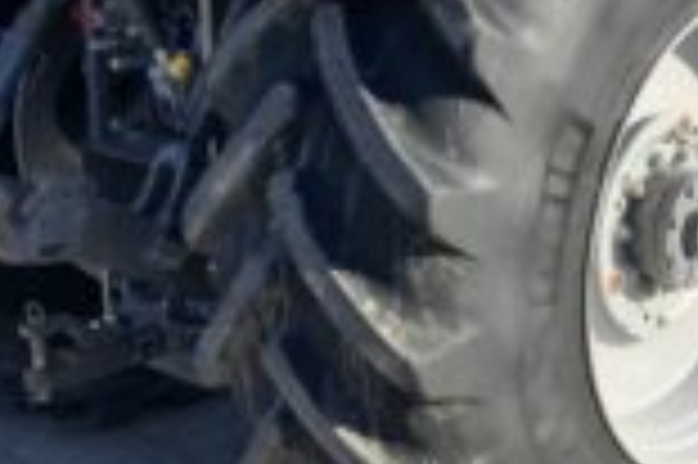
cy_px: 230
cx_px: 639
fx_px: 1356
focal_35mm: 70
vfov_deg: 19.4
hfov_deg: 27.7
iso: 16
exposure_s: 1/674
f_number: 1.8
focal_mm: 3
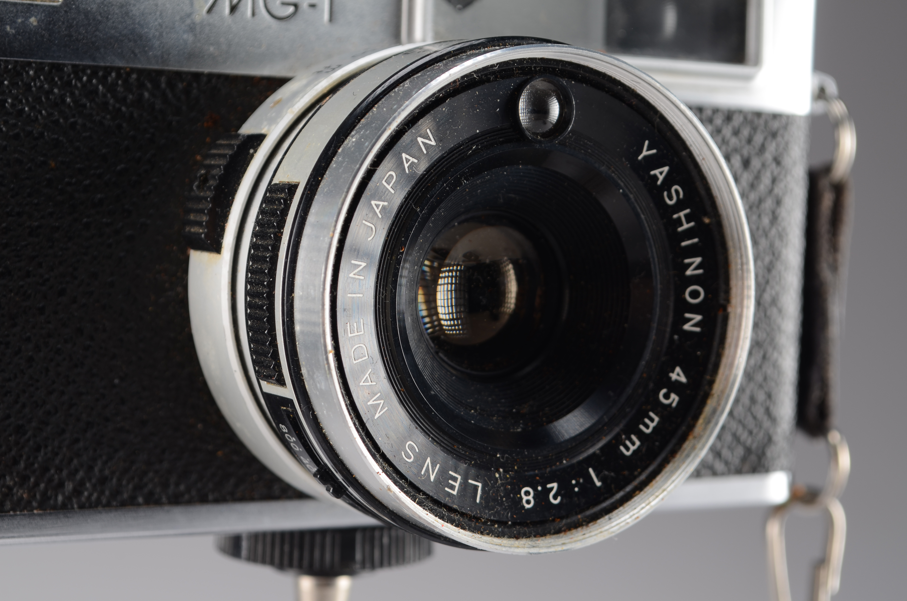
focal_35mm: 82
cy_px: 300
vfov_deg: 16.5
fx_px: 2074
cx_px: 454
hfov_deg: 24.7
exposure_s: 1/80
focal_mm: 55
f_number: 8
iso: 100
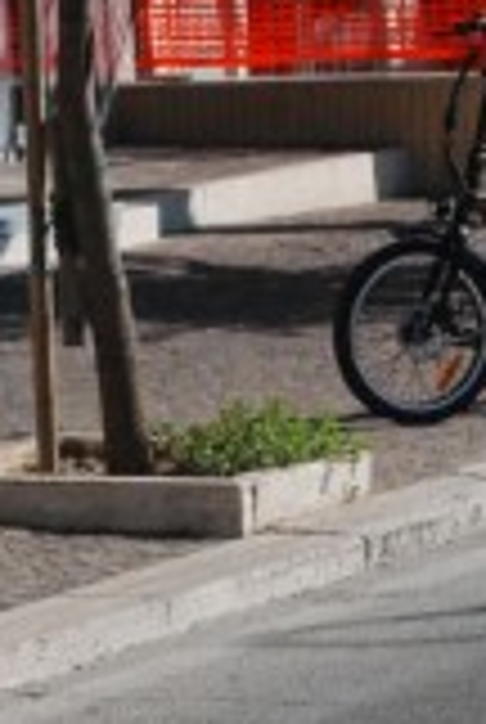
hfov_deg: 4.0
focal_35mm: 346
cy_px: 688
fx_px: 6976
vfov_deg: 5.9
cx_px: 754
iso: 1000
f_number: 8
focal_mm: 62
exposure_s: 1/2000
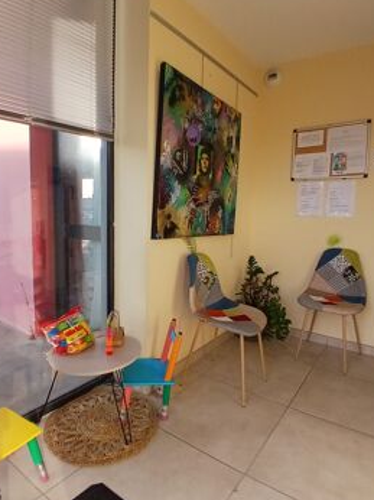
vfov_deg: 79.0
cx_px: 186
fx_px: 303
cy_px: 242
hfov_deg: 63.4
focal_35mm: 21
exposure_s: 1/127
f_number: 2.2
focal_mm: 1.4
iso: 50
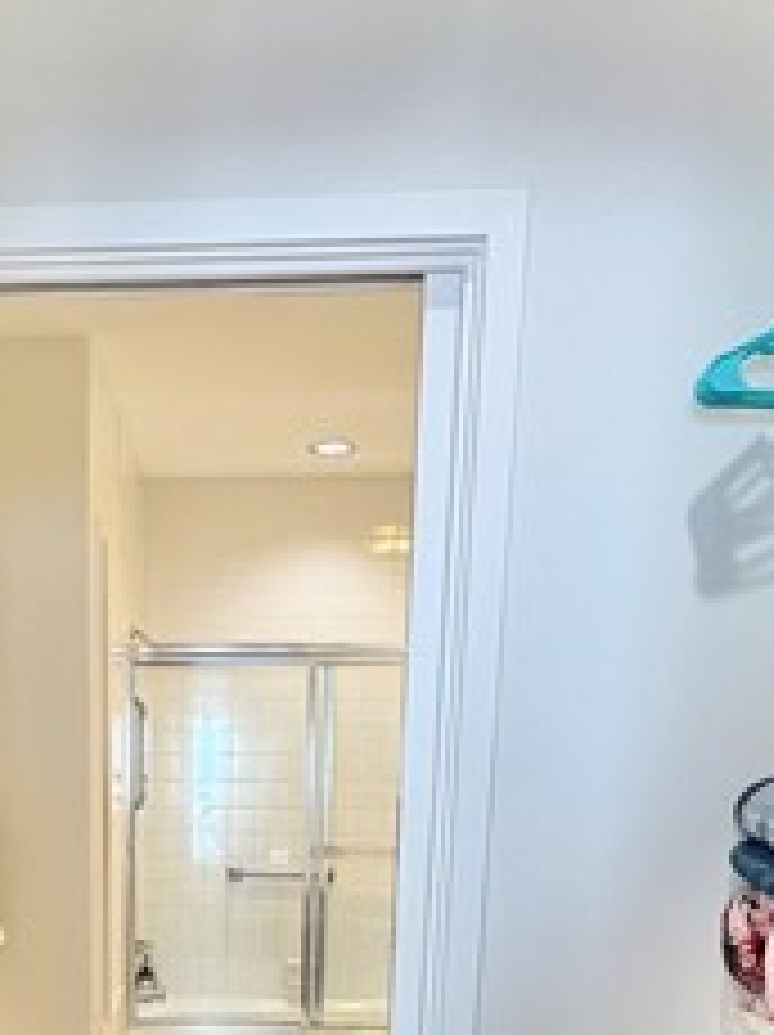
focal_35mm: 39
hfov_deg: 35.8
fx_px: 1165
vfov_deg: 41.8
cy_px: 1026
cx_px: 180
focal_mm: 2.22
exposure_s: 1/60
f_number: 2.2
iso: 125
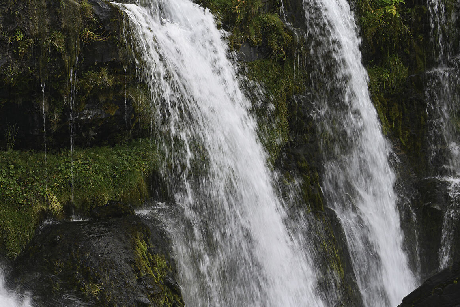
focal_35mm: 107
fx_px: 1367
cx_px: 89
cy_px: 152
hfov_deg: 18.9
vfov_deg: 12.8
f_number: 8
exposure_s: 1/60
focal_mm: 52
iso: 100
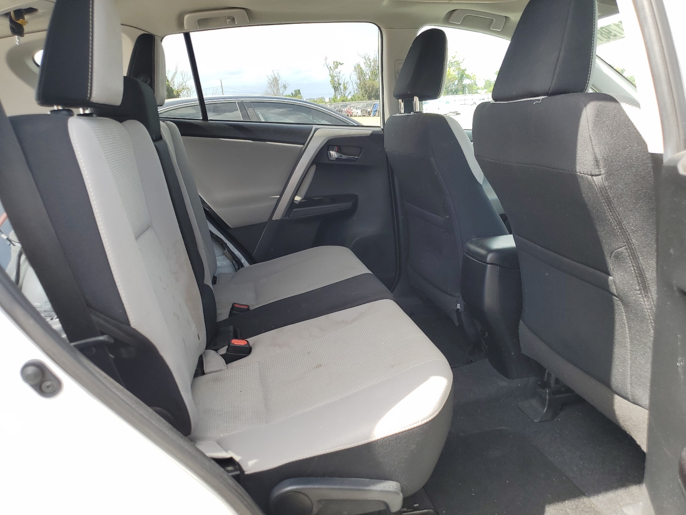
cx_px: 343
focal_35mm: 26
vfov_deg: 53.1
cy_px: 258
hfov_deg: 67.3
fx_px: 515
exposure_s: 1/333
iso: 50
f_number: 1.5
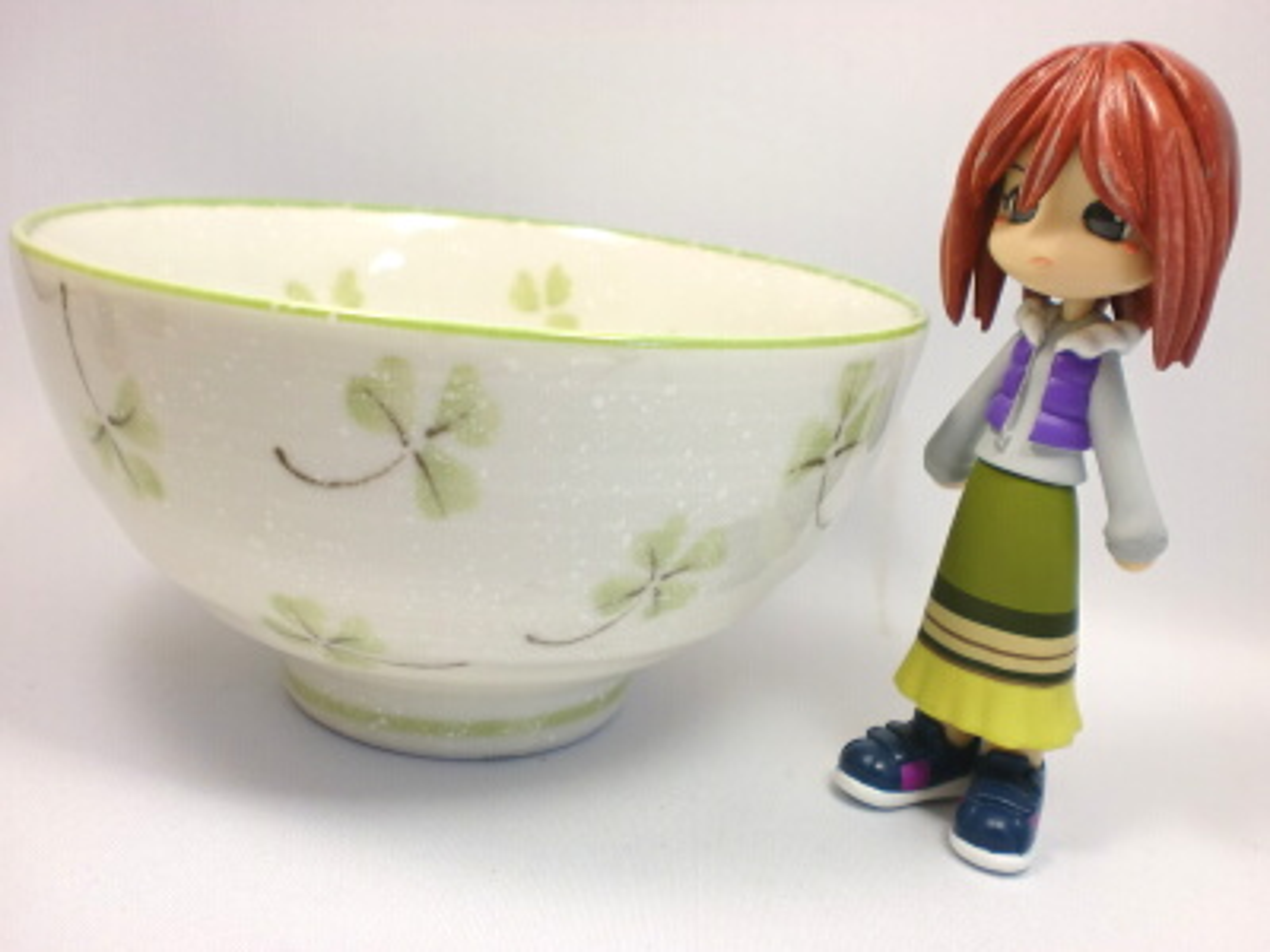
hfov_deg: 52.6
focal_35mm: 35
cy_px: 476
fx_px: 1284
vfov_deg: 40.7
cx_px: 635
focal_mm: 6.3
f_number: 3.1
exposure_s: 1/60
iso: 64
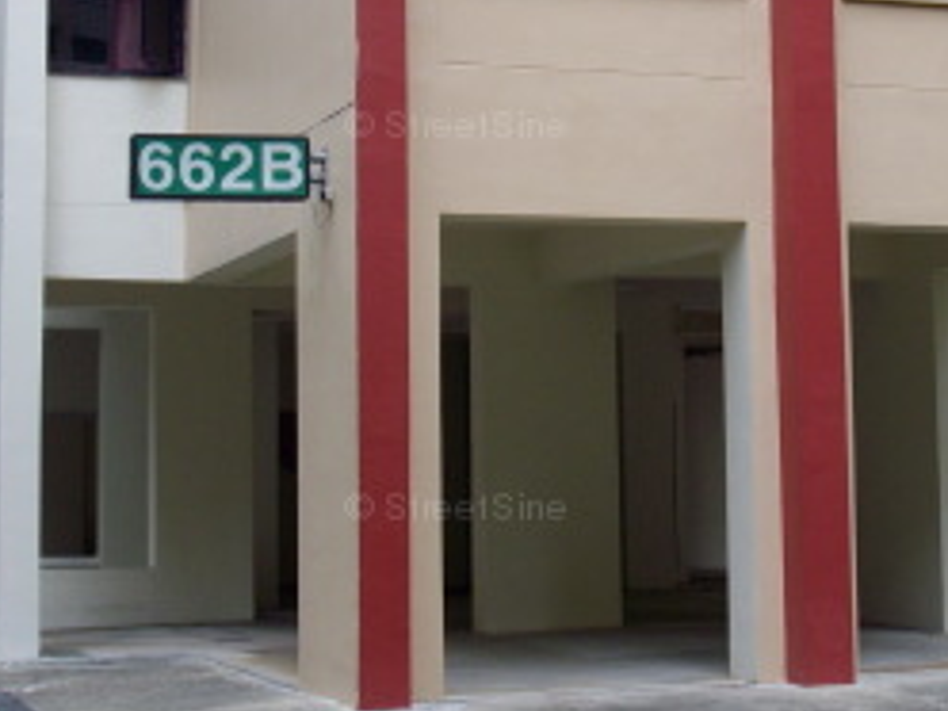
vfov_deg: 17.8
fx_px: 2246
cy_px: 130
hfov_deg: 23.7
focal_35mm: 82
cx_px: 631
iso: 80
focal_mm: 6.2
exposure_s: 1/250
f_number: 2.8
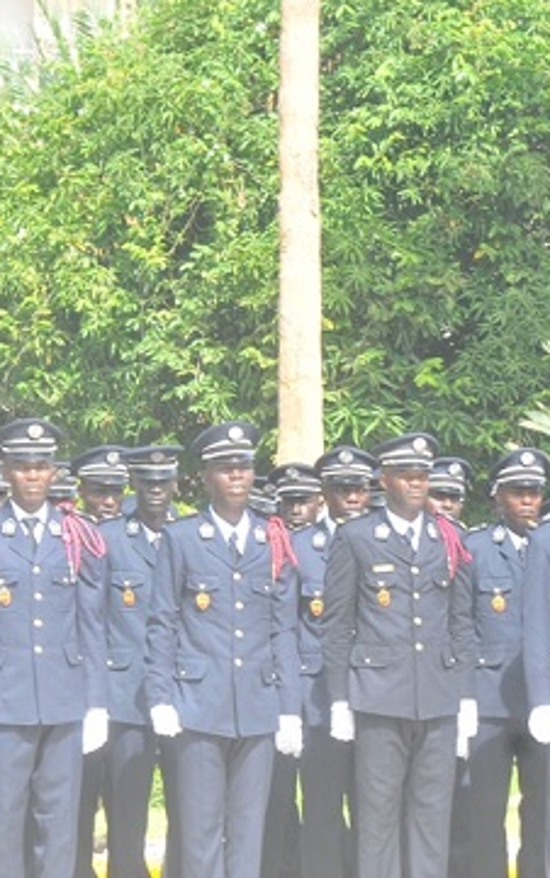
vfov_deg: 8.3
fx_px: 6036
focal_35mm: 252
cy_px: 456
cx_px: 397
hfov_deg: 5.2
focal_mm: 85
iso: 200
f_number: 8
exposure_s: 1/125
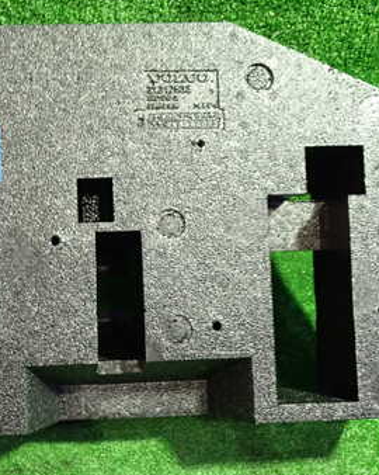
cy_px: 228
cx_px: 95
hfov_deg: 28.7
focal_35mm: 52
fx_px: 730
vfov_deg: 36.0
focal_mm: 5.4
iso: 500
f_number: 2.3
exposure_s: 1/30
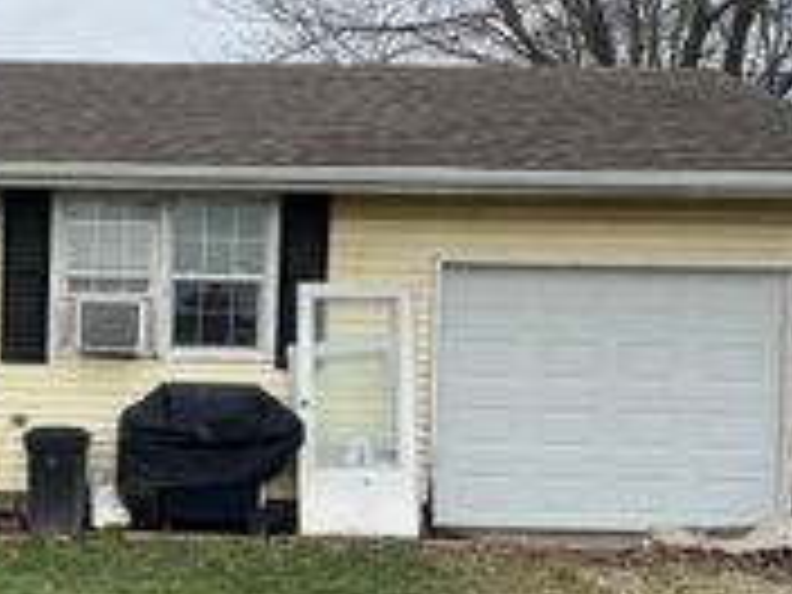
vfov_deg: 19.8
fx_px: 1693
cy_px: 403
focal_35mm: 74
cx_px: -22
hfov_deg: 24.9
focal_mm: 5.7
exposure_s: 1/1252
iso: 50
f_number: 1.5
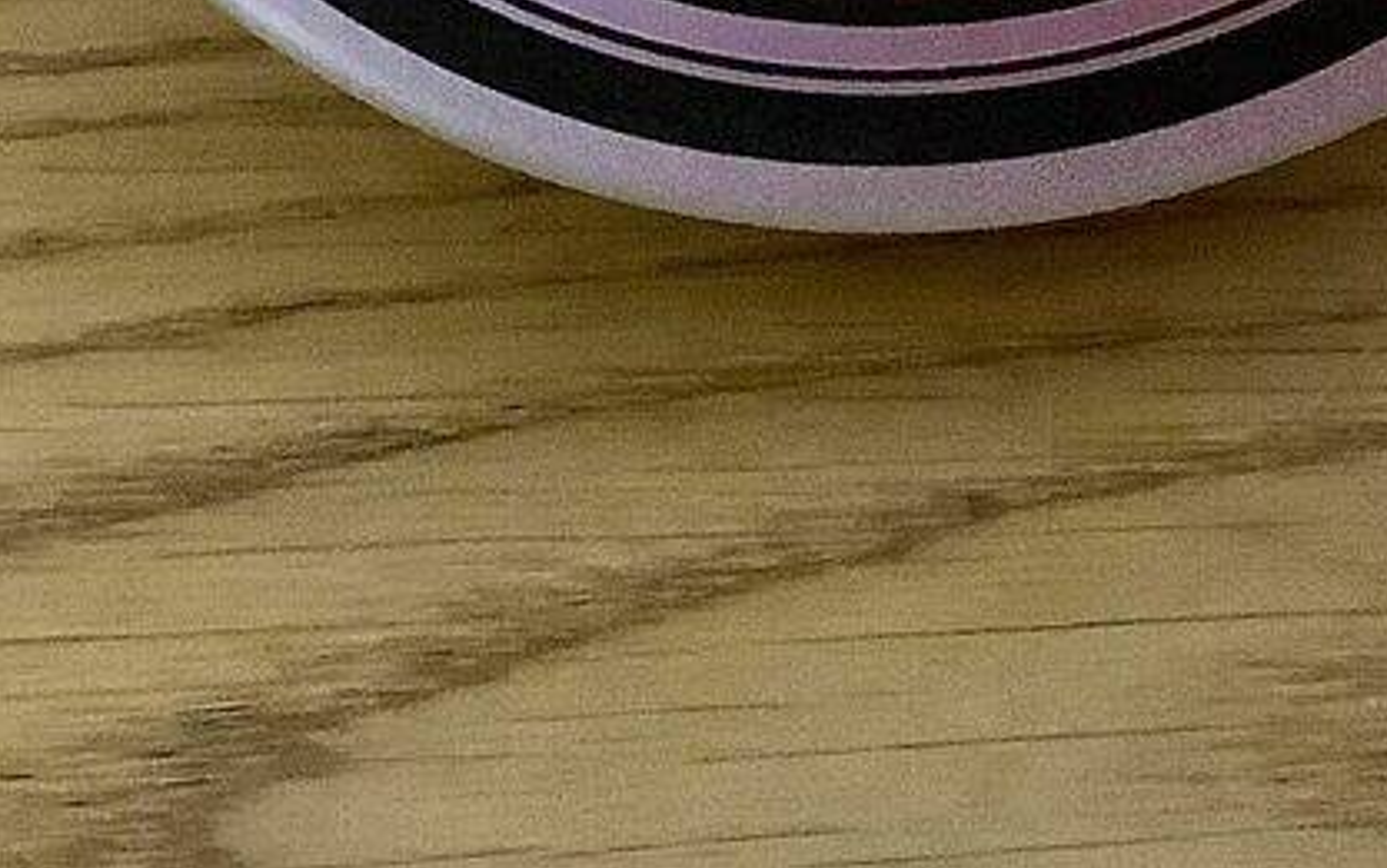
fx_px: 4765
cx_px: 842
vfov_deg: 9.8
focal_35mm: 126
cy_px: -775
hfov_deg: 16.5
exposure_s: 1/25
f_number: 2.4
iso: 640
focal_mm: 3.3
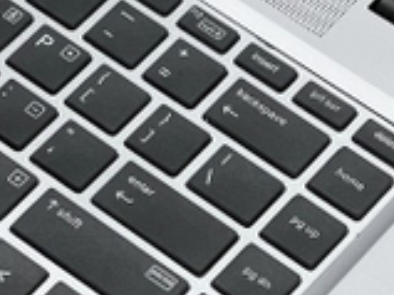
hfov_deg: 8.5
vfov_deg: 6.4
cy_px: 151
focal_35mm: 233
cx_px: 15
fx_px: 2650
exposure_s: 1/101
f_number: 2.8
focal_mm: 9
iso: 200
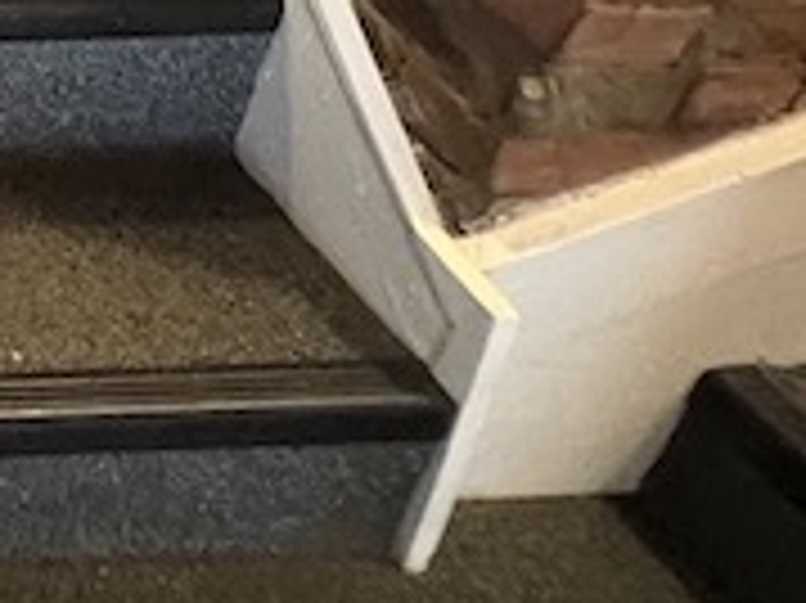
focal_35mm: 58
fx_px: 1350
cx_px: -842
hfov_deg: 18.7
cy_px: -464
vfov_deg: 19.4
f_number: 1.8
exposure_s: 1/40
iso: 800
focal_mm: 1.57
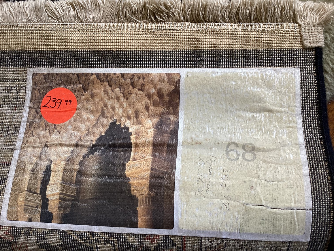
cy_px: 126
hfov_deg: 58.3
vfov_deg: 45.4
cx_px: 167
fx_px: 299
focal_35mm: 31
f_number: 2.4
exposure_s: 1/50
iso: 64
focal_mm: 3.3
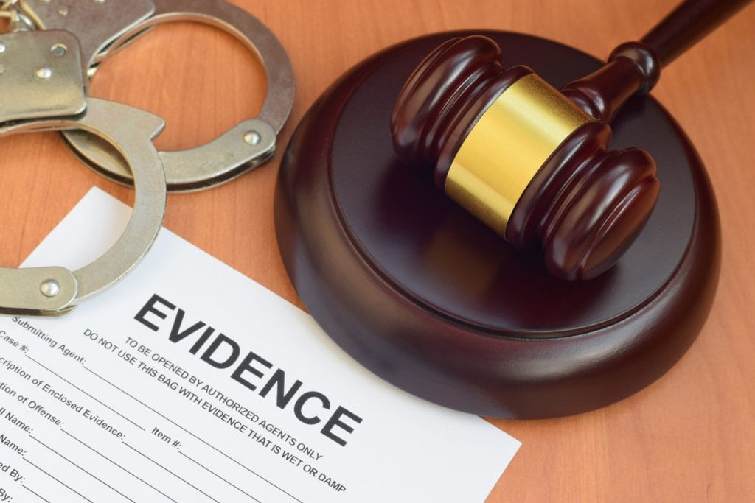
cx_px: 378
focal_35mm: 75
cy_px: 252
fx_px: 1573
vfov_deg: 18.2
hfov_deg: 27.0
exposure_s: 1/8
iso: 100
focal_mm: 50
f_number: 9
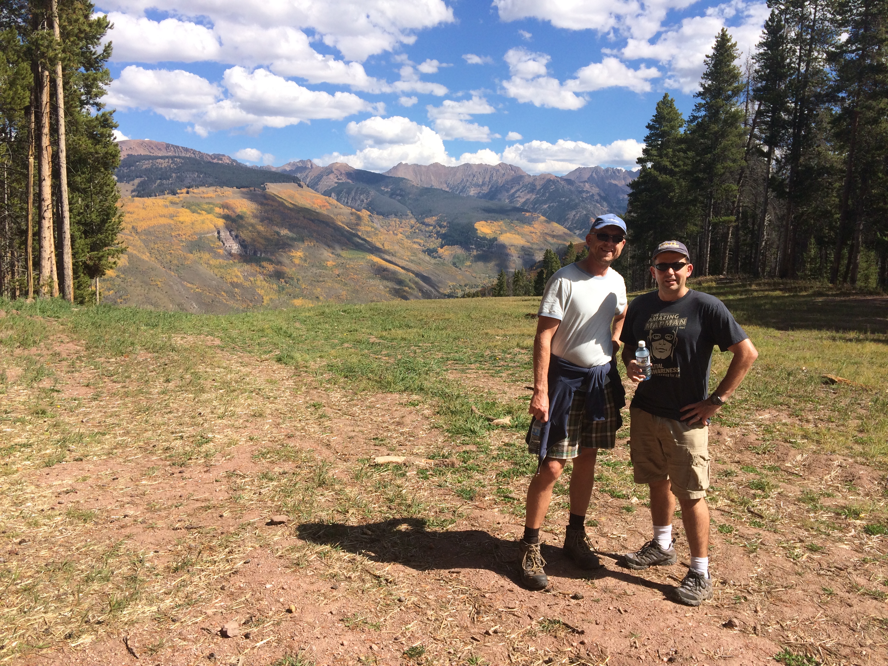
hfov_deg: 60.0
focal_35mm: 30
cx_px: 444
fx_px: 770
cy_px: 333
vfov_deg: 46.8
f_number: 2.2
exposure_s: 1/1953
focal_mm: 4.12
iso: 40
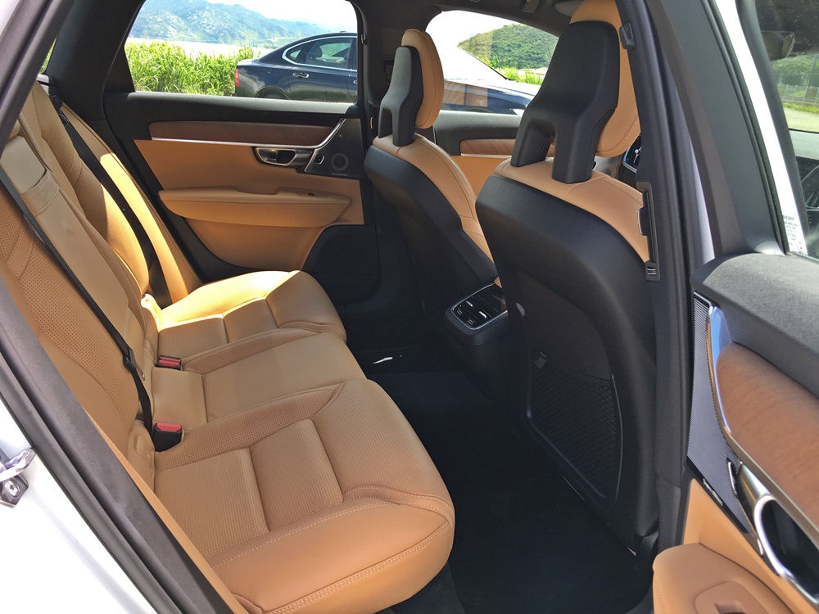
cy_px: 307
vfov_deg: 48.2
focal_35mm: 29
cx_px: 410
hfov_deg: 61.7
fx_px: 686
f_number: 2.2
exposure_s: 1/254
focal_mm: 4.15
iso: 25
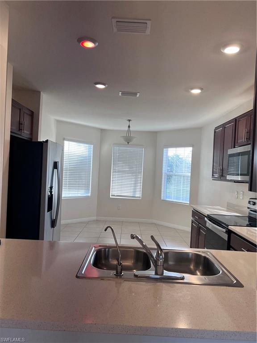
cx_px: 128
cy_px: 172
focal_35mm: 26
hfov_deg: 53.1
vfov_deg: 67.3
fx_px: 257
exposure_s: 1/120
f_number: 1.5
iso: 40
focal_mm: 5.7
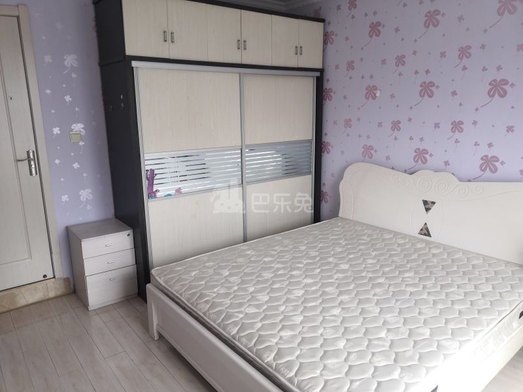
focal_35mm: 27
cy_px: 196
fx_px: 408
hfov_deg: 65.3
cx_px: 262
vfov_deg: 51.4
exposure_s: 1/50
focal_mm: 3.81
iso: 64
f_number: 2.2
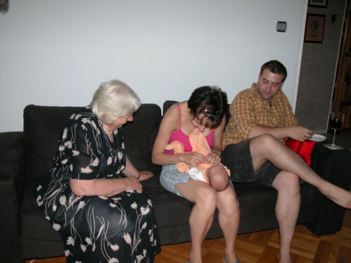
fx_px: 355
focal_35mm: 35
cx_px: 176
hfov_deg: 52.6
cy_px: 132
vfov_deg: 40.7
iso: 200
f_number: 2.8
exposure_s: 1/60
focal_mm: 8.9
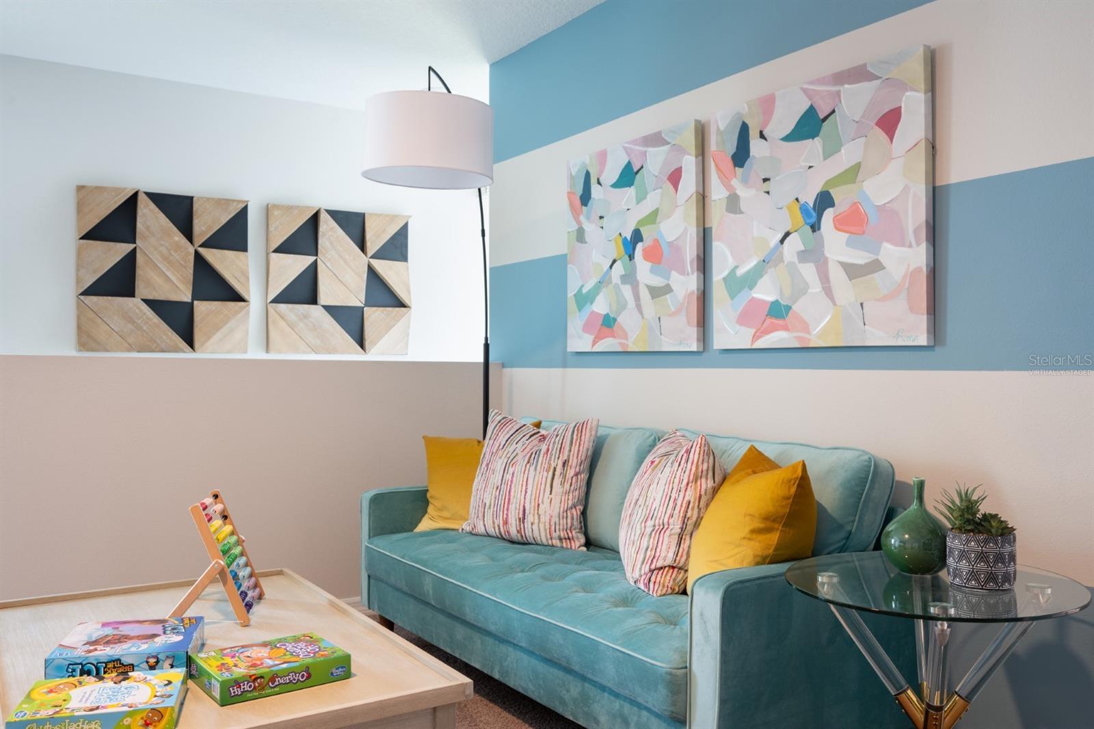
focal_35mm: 28
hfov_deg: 65.5
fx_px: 851
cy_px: 364
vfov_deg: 46.4
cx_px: 547
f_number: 8
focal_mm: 28
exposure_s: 1/2
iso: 160
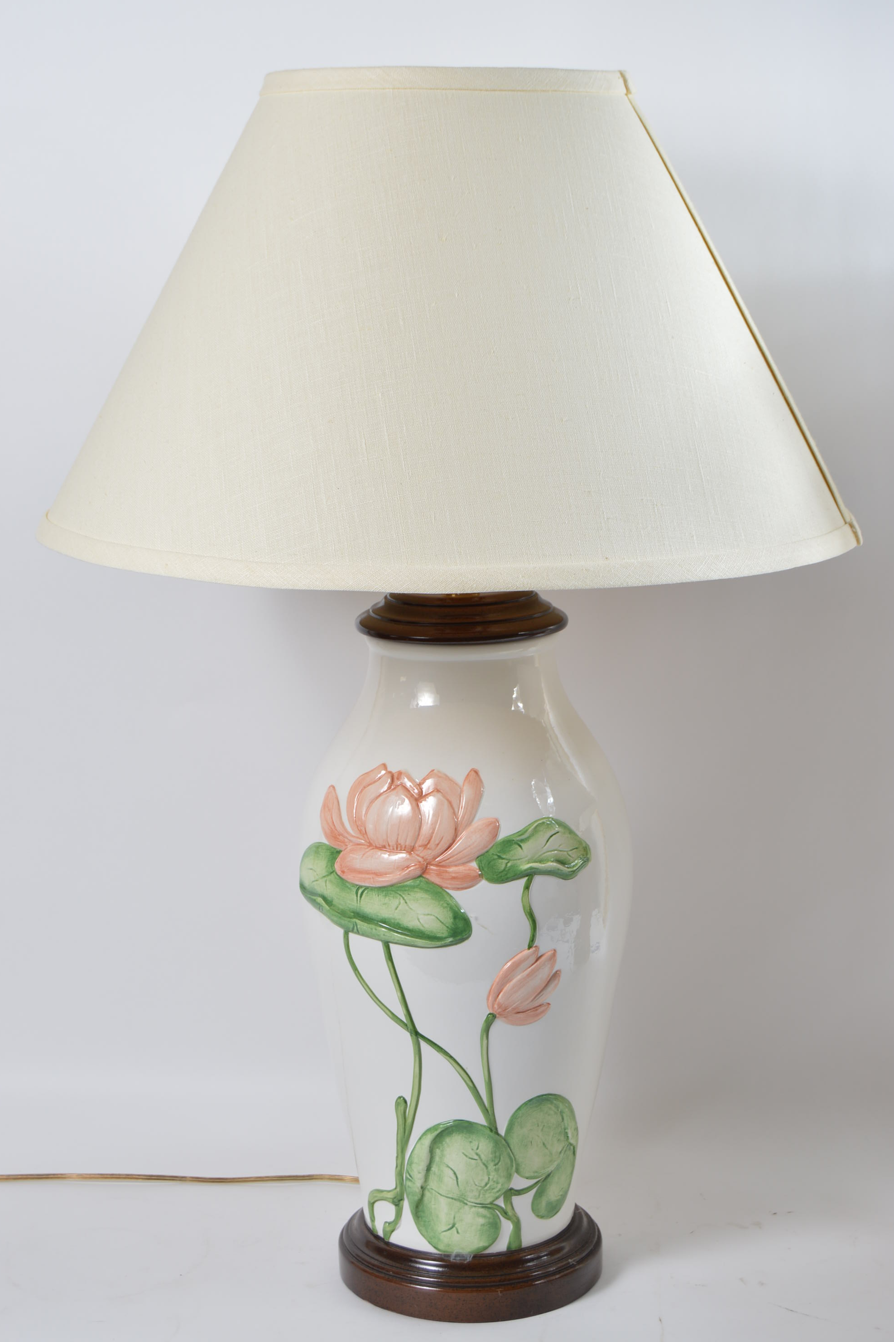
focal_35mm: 69
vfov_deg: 29.4
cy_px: 671
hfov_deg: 19.9
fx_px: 2552
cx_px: 451
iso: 100
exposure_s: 1/80
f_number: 7.1
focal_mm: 45
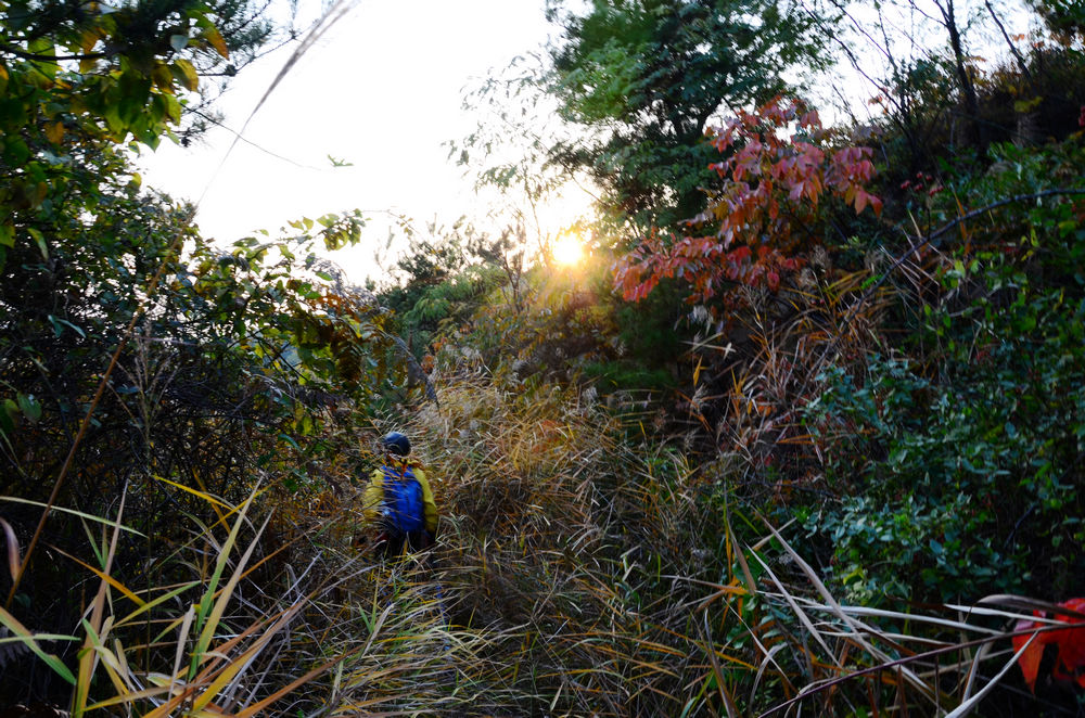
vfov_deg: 47.7
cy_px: 359
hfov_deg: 67.5
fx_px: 812
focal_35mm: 27
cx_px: 542
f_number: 9
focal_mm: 18
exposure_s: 1/25
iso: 100
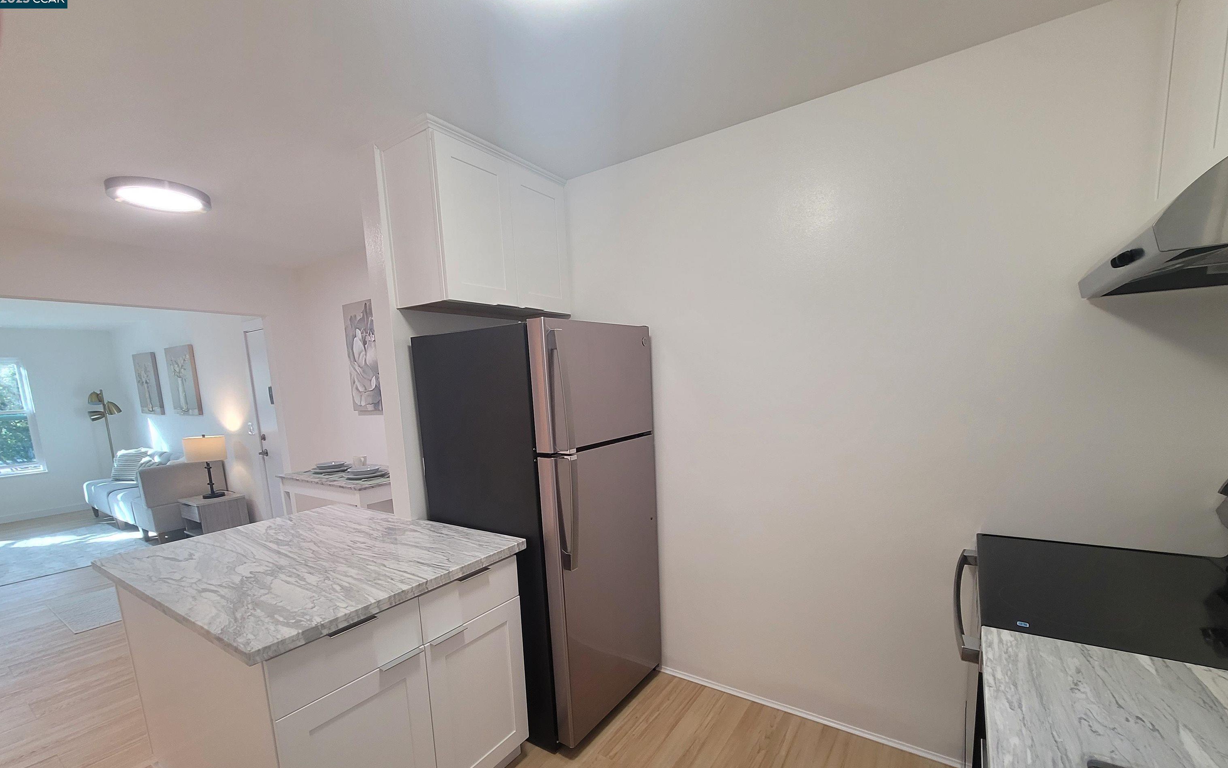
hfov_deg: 105.3
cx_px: 610
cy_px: 456
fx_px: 469
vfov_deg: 77.8
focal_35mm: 14
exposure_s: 1/60
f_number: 2.2
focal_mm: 2.2
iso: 160
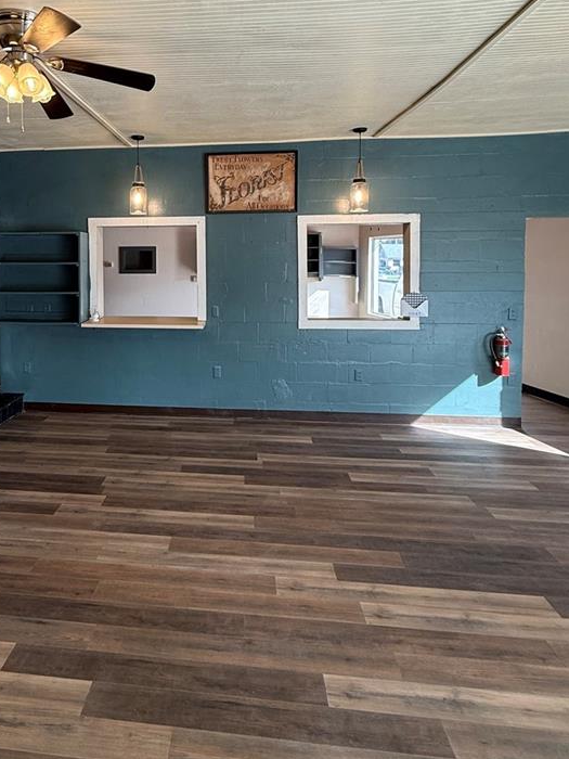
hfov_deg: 55.3
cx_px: 177
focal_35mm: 24
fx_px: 526
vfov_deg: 70.4
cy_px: 284
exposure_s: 1/120
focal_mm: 2.22
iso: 100
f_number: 2.2
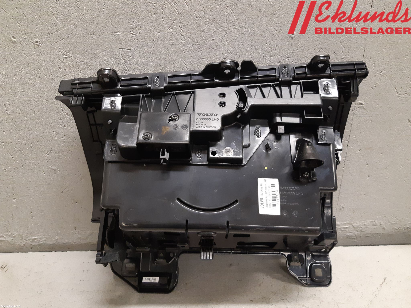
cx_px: 206
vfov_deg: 53.1
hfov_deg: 67.3
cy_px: 154
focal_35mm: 26
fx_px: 309
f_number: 1.7
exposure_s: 1/50
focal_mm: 3.93
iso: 250
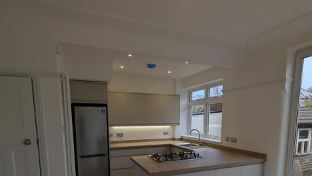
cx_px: 164
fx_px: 182
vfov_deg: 48.3
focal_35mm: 22
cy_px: 144
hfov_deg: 81.1
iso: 43
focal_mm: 2.35
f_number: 2.2
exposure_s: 1/283
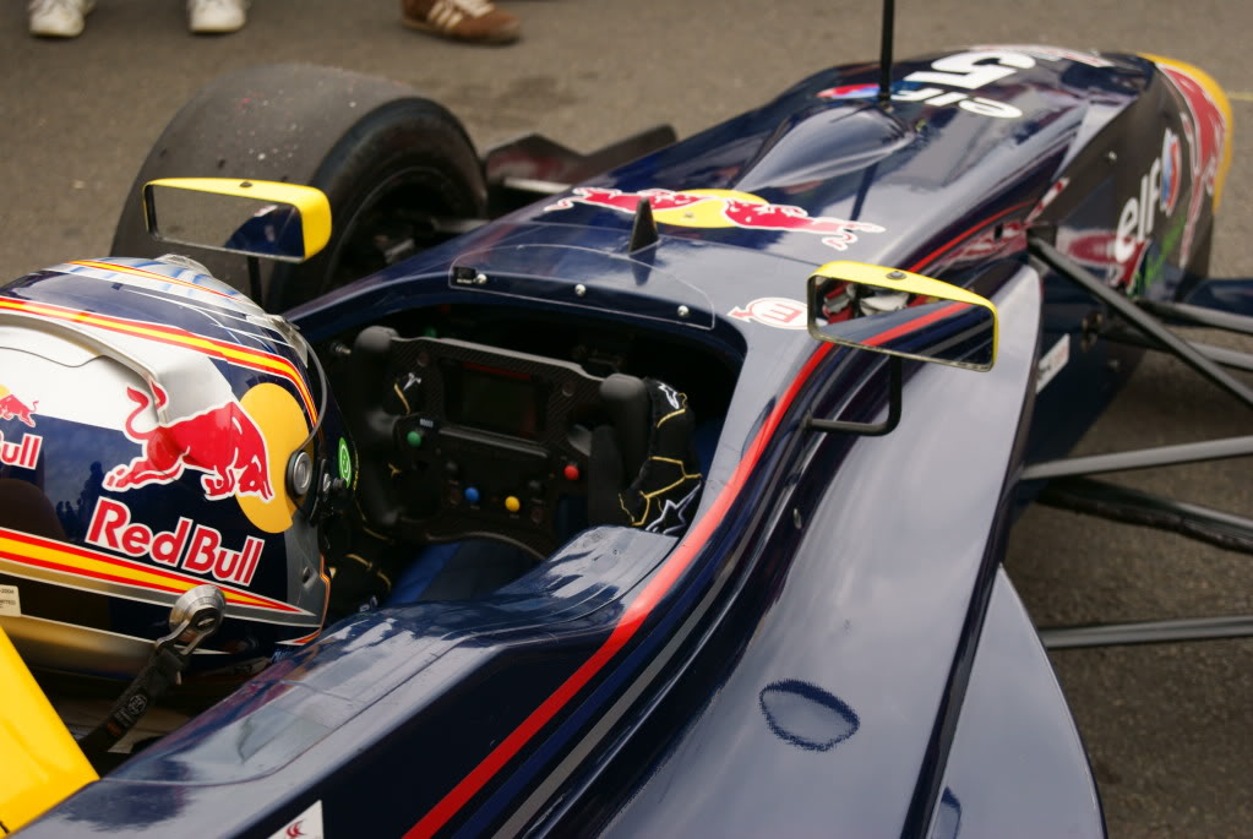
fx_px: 2875
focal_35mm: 82
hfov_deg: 24.6
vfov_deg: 16.6
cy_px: 420
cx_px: 626
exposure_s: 1/200
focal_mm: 55
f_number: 5.6
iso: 200
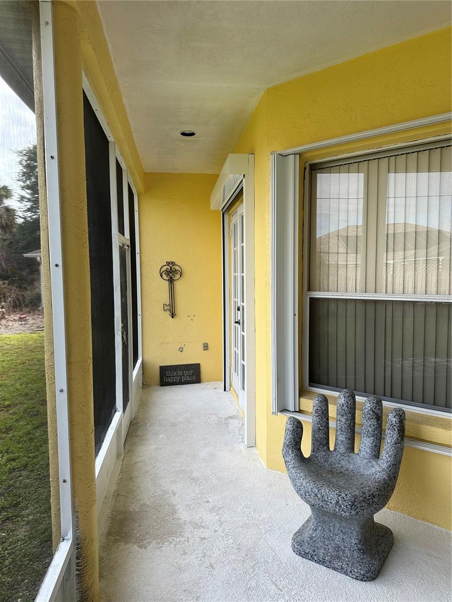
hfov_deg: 56.8
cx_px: 226
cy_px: 301
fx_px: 418
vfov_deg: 71.6
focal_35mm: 24
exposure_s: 1/541
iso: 80
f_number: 1.78
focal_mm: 6.86
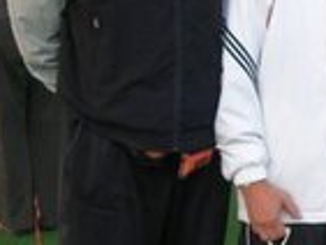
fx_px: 1527
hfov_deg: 11.6
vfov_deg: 9.2
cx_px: 497
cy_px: 104
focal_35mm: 162
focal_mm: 7.8
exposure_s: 1/45.3
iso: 64
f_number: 4.8
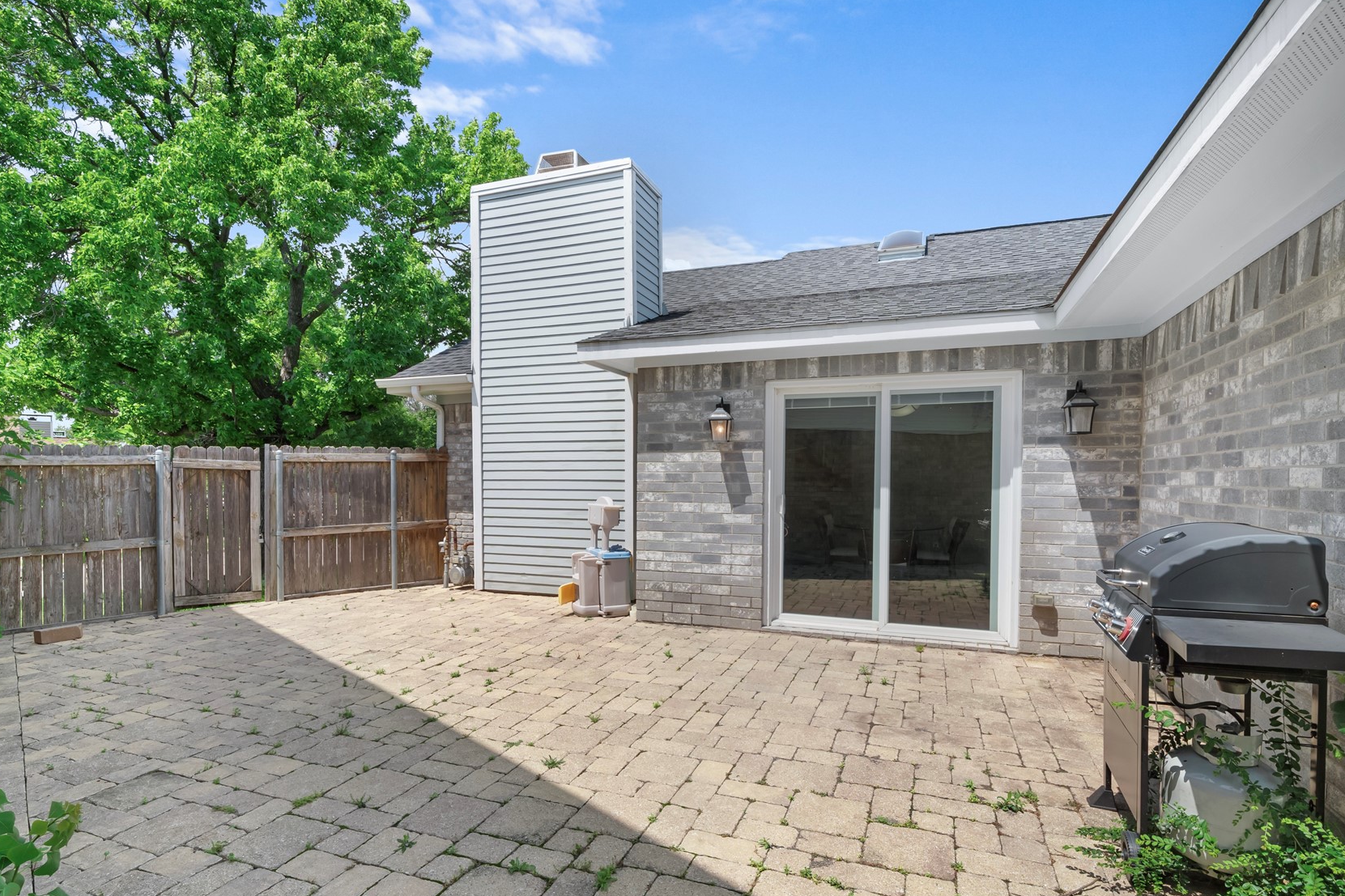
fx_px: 635
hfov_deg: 93.3
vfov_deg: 70.3
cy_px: 489
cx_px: 661
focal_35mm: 17
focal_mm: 13
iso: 250
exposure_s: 1/60
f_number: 9
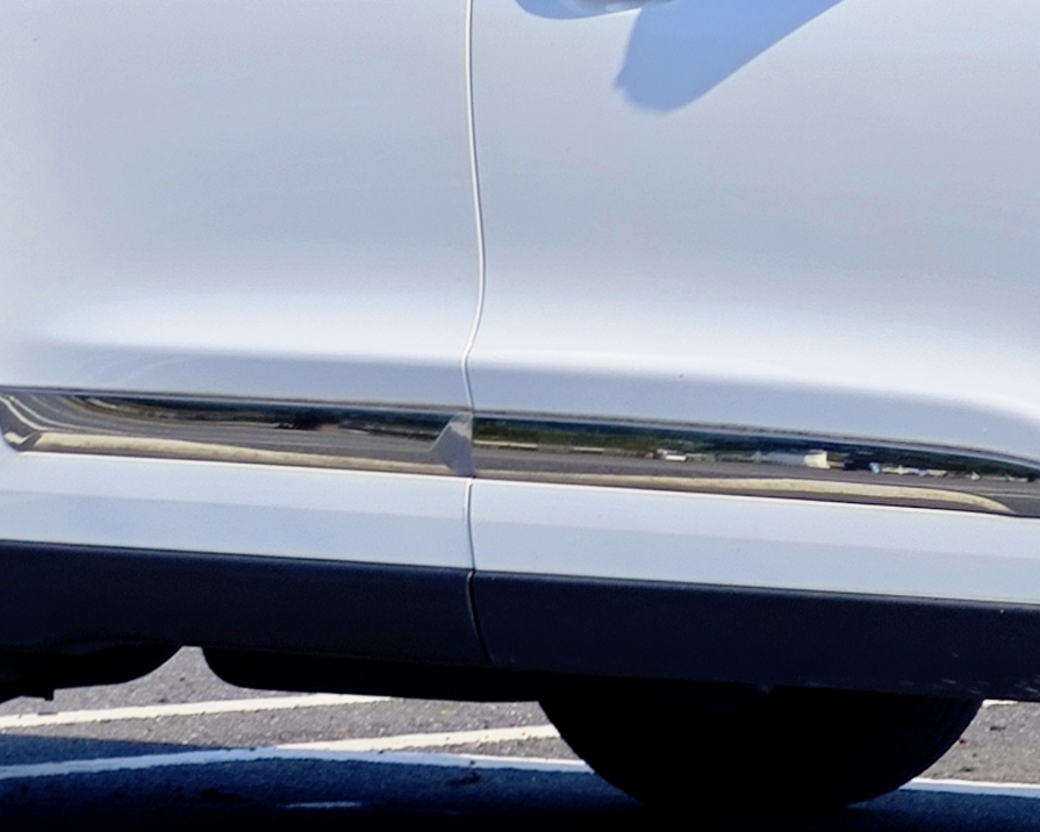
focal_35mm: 333
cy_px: -239
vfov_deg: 4.6
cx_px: 1231
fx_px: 10250
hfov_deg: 5.8
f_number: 2
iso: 50
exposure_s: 1/1057
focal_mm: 9
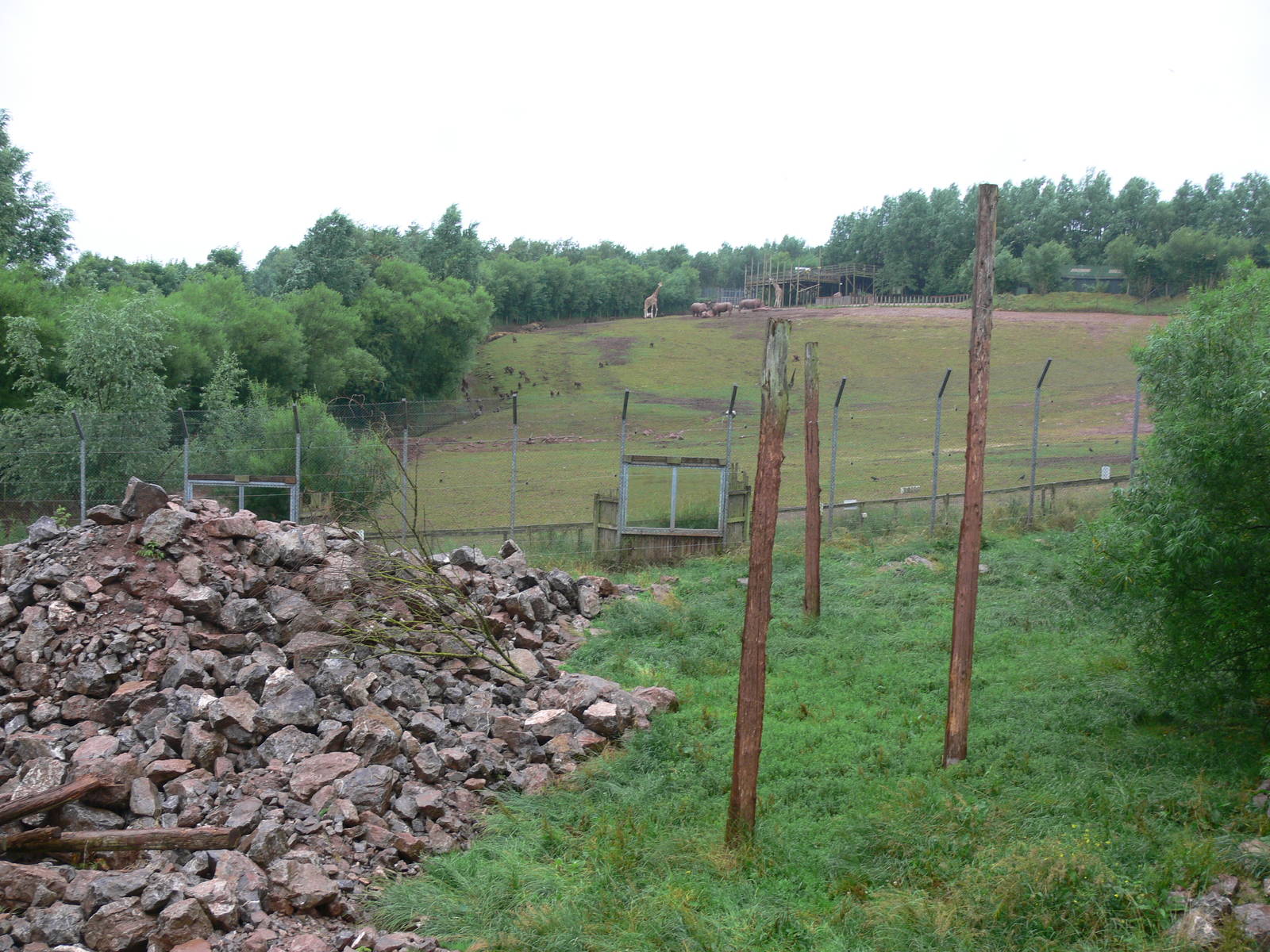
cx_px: 635
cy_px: 476
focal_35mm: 35
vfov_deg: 40.7
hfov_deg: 52.6
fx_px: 1284
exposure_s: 1/50
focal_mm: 7.4
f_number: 3.6
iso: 80
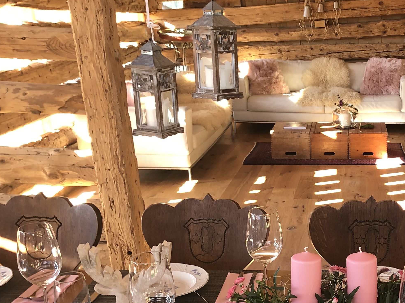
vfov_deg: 25.3
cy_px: 231
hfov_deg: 32.2
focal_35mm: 57
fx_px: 667
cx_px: 361
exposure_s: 1/24
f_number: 1.8
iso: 40
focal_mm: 3.99
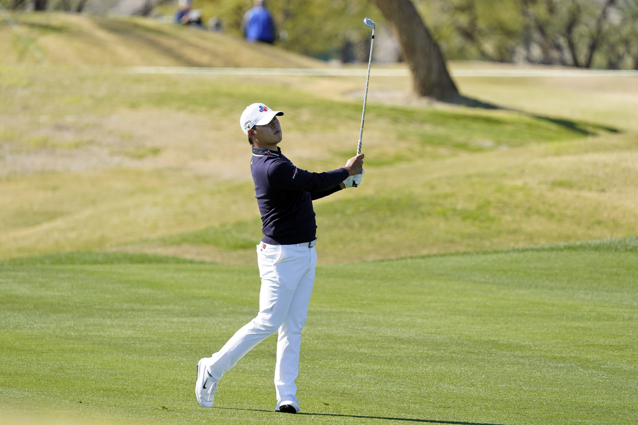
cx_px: 319
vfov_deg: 2.9
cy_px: 212
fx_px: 8347
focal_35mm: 471
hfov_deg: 4.4
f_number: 6.3
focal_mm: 470
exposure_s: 1/2000
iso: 1000
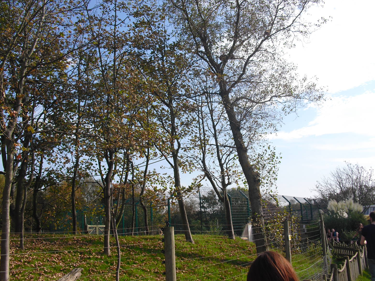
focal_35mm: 37
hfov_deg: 50.1
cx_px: 190
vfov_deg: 38.7
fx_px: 401
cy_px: 143
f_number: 7.8
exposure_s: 1/100
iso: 64
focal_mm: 6.3
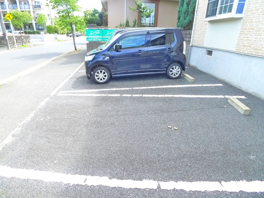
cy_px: 99
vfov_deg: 56.8
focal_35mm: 24
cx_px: 132
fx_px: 183
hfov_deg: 71.6
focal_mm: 5.1
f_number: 2.8
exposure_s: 1/200
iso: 400
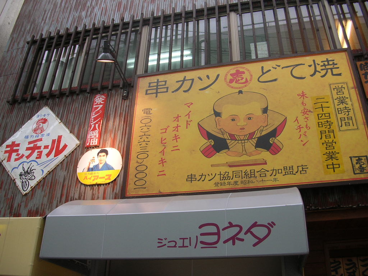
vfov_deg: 40.7
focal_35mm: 35
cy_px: 138
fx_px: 372
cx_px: 184
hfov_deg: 52.6
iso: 50
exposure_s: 1/120
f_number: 2.8
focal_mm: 5.8
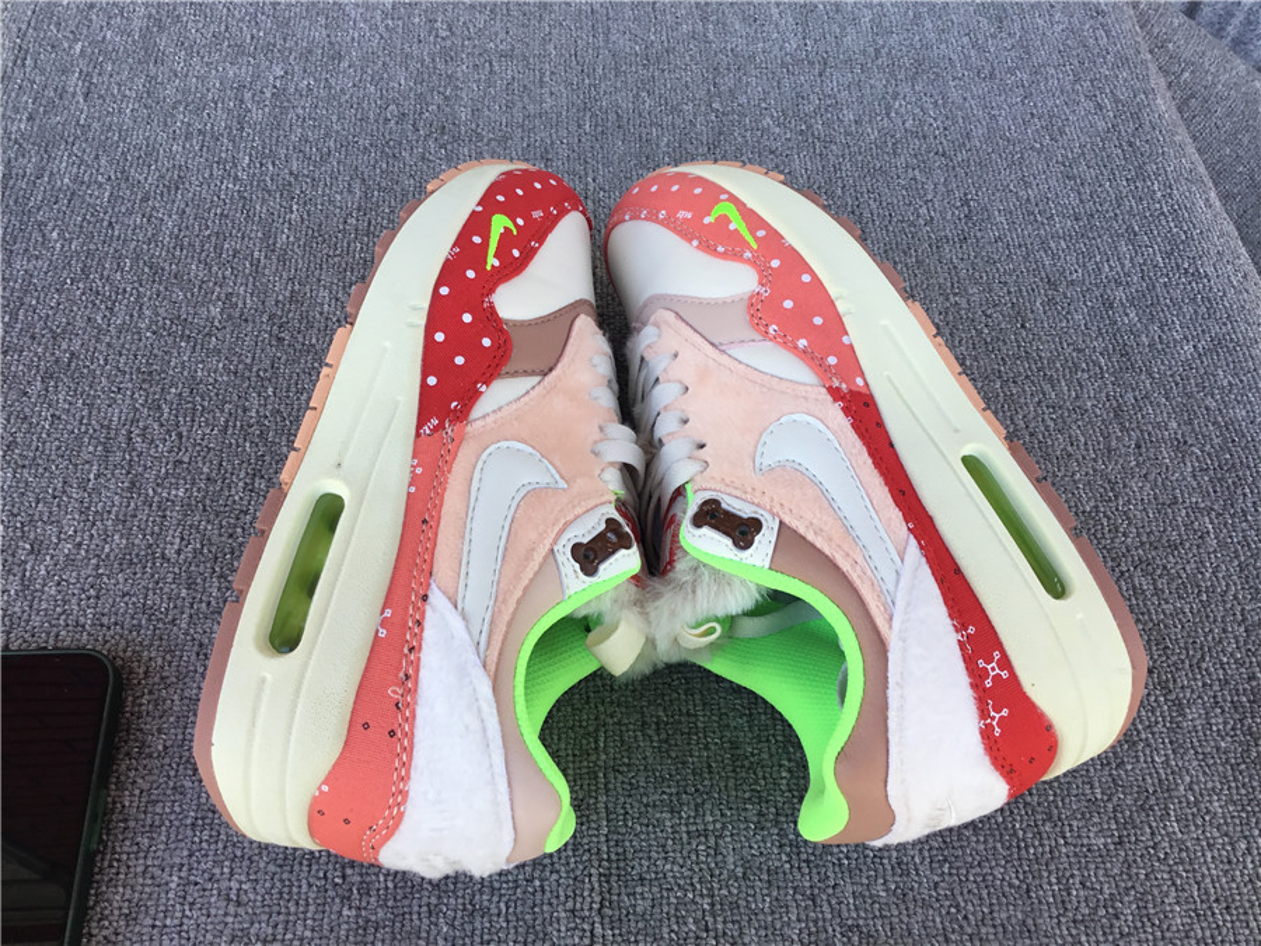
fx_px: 1129
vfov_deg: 45.4
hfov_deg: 58.4
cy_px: 473
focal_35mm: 31
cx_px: 630
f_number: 2.4
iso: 25
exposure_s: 1/116
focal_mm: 3.3
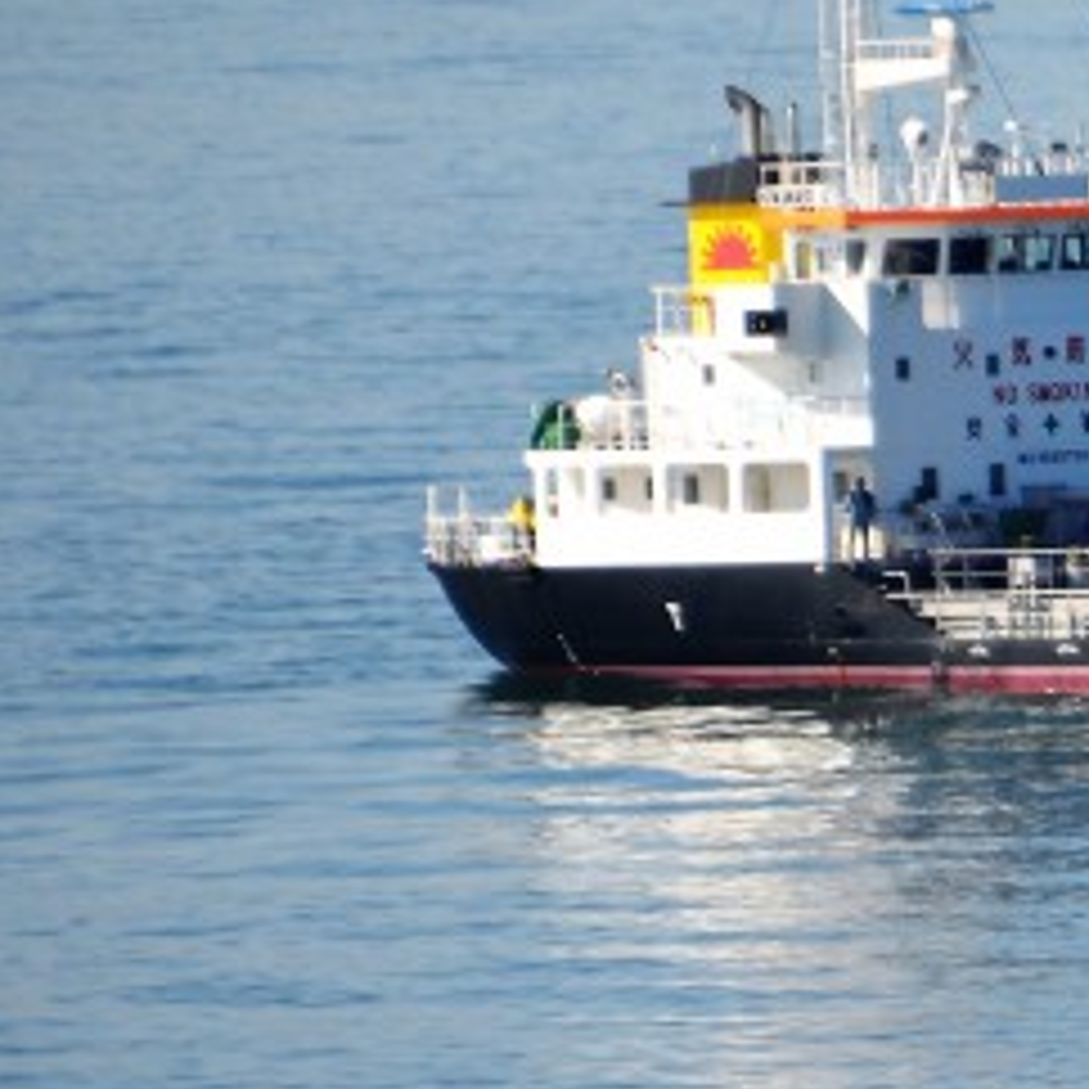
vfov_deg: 2.0
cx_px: 1714
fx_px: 31499
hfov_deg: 2.0
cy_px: 477
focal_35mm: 885
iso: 200
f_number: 7.1
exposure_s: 1/800
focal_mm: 210
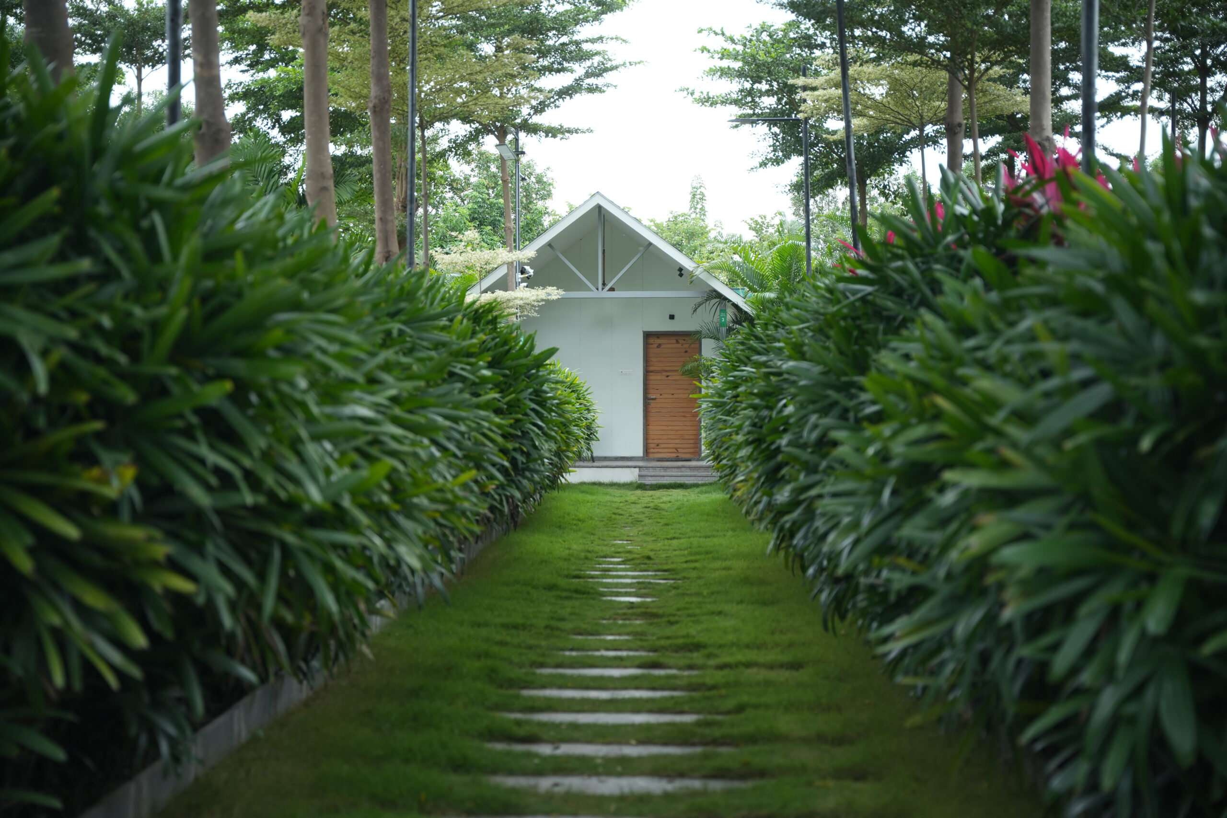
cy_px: 409
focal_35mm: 54
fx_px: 1837
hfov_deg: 36.9
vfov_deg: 25.1
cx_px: 614
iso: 500
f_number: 2.8
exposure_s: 1/400
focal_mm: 53.9
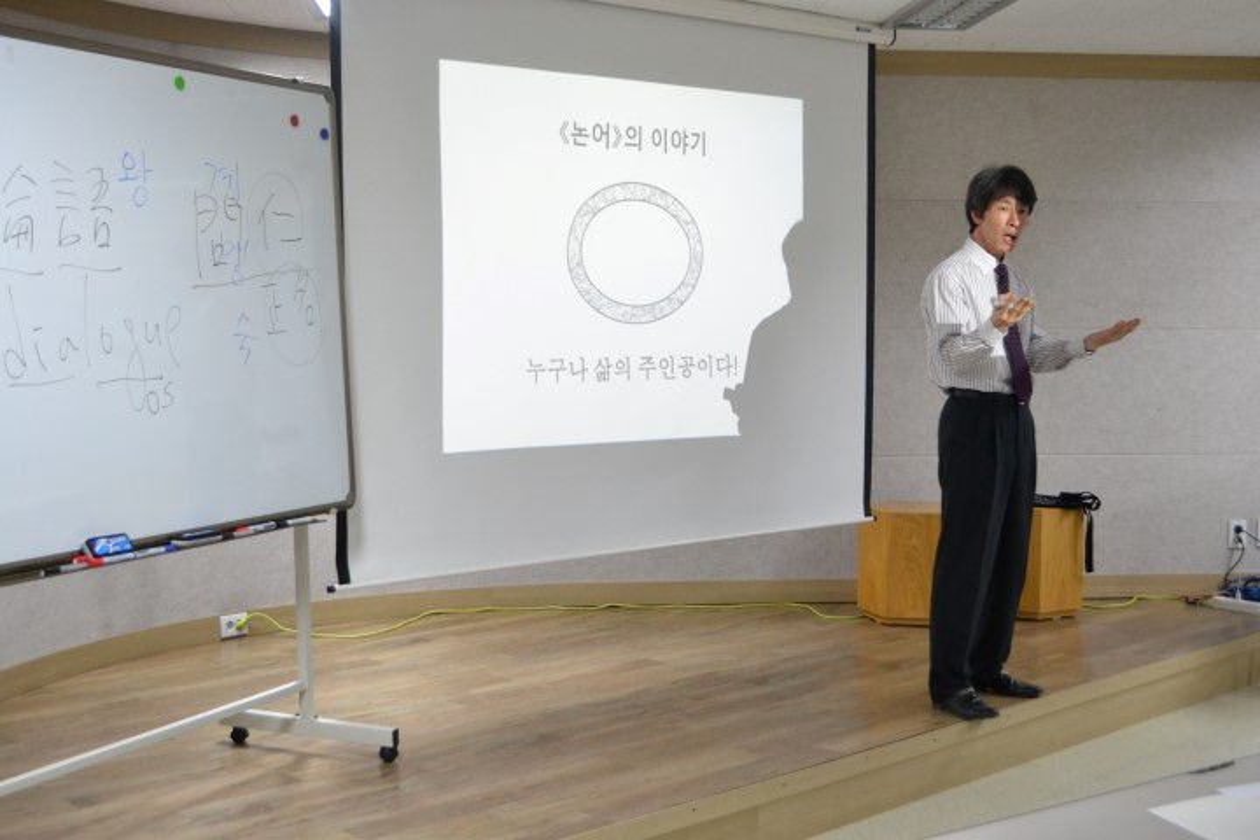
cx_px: 630
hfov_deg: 41.1
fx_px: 1680
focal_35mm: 48
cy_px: 420
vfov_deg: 28.1
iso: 1600
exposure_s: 1/60
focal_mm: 32
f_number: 4.8
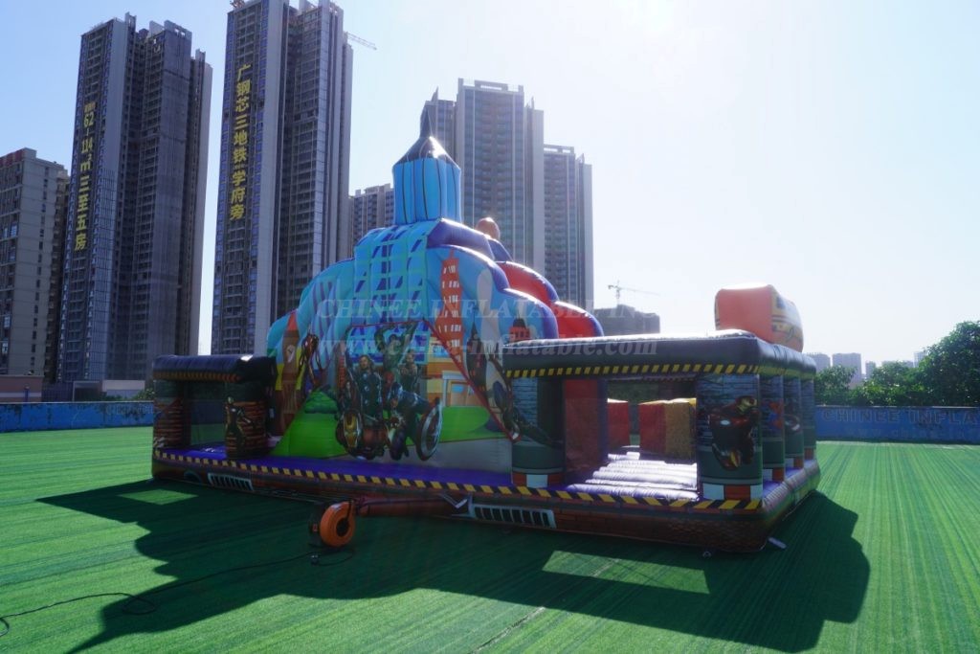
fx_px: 653
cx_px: 490
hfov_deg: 73.7
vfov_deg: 53.1
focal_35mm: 24
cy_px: 327
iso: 100
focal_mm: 16
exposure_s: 1/160
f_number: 10
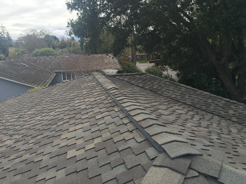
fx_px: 206
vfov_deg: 48.2
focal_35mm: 29
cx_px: 123
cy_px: 92
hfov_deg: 61.7
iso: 25
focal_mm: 4.15
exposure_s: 1/346
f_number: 2.2
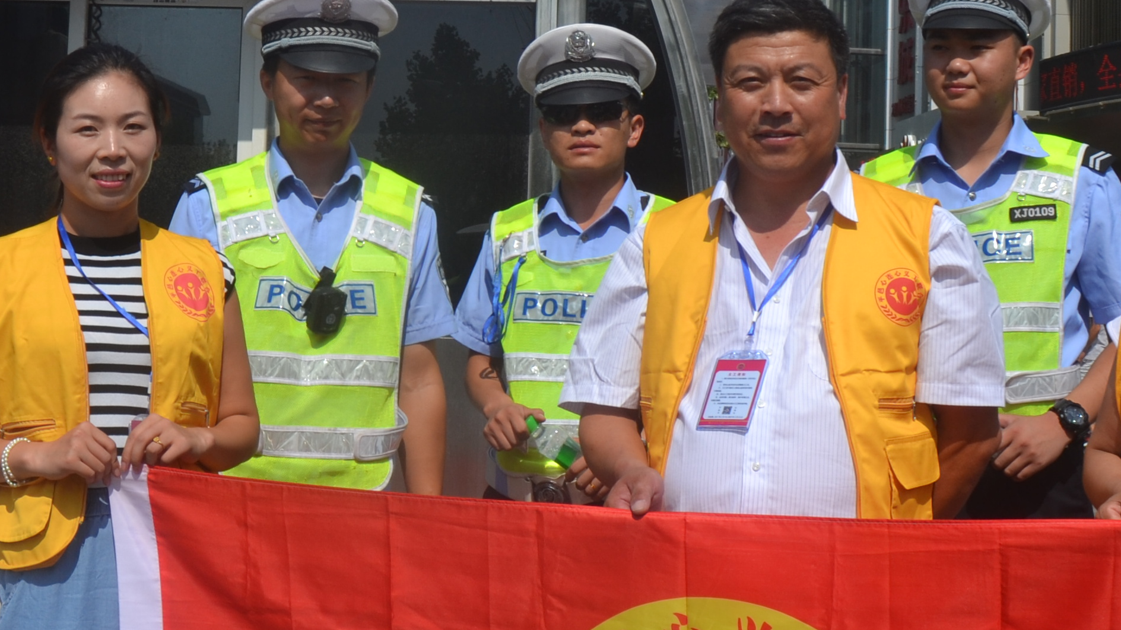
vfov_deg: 17.4
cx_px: 441
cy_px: 227
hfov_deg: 30.5
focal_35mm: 69
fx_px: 2051
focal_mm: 18
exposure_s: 1/320
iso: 100
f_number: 9
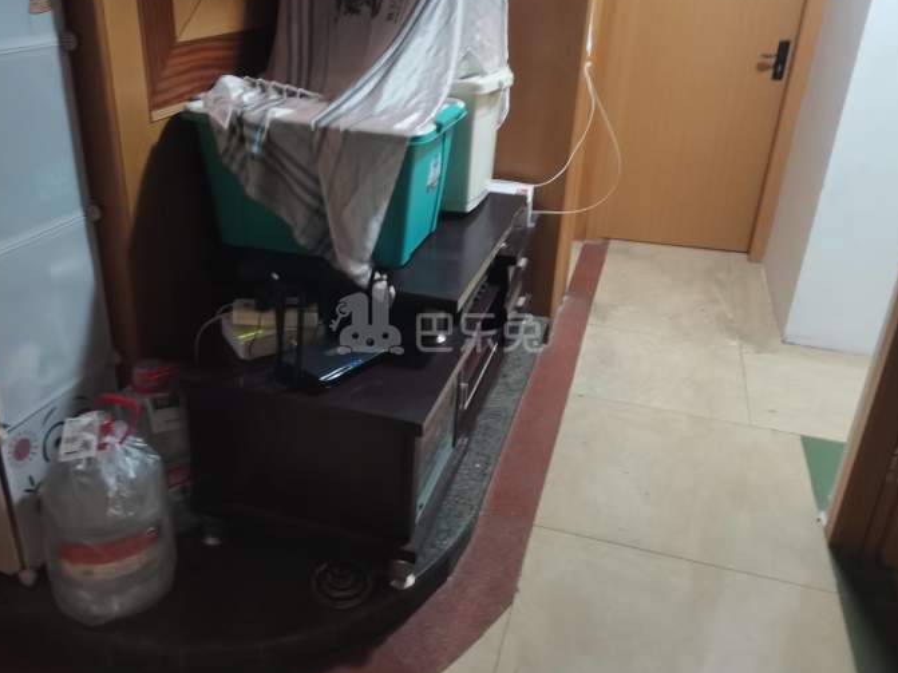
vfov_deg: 45.4
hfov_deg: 58.4
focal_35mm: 31
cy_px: 318
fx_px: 804
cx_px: 436
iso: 1000
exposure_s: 1/20
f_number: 1.8
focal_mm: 5.58
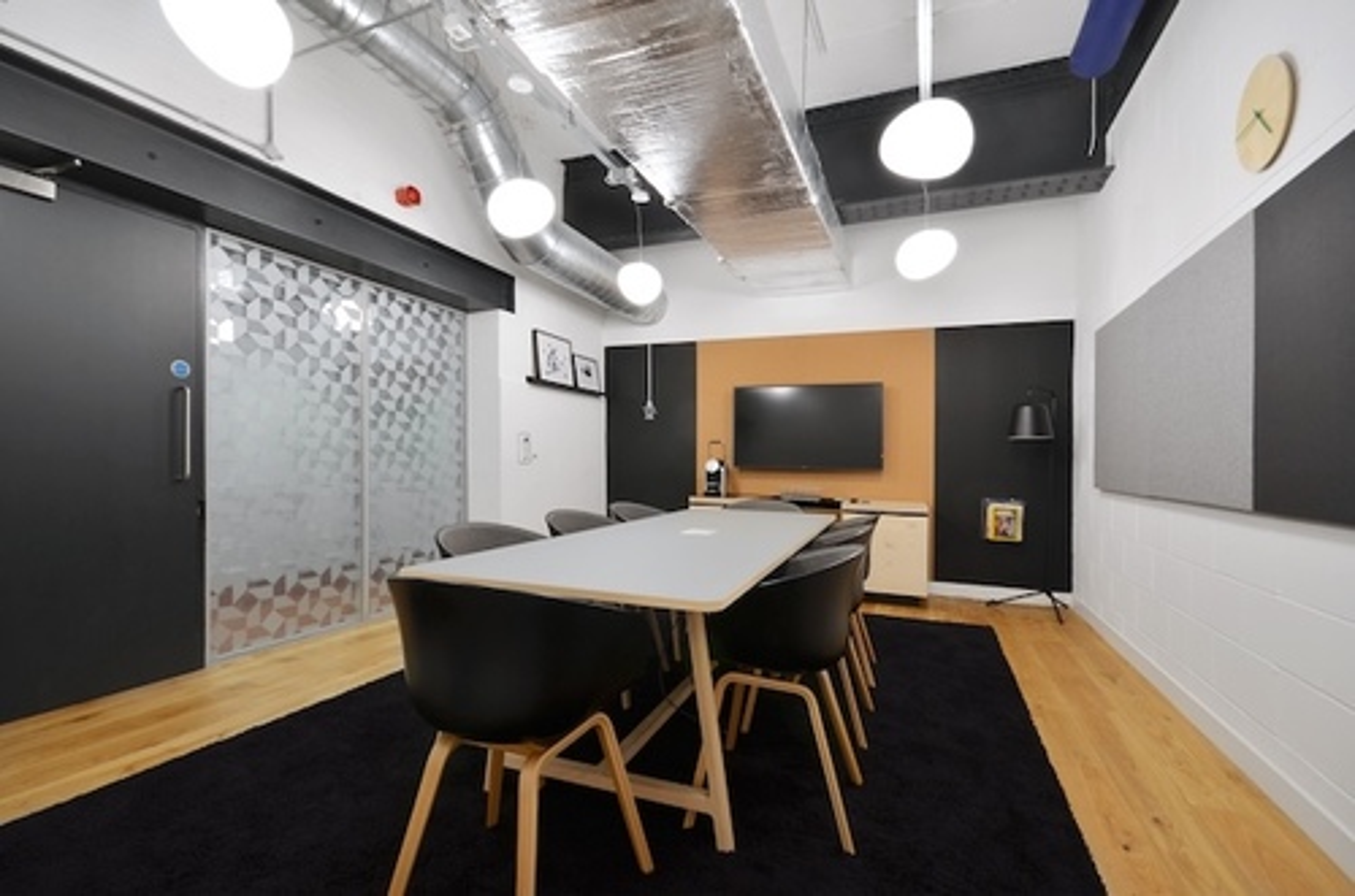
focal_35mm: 15
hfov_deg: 100.5
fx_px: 563
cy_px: 448
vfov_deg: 77.1
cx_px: 678
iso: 200
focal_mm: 10
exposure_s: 1/15
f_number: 10
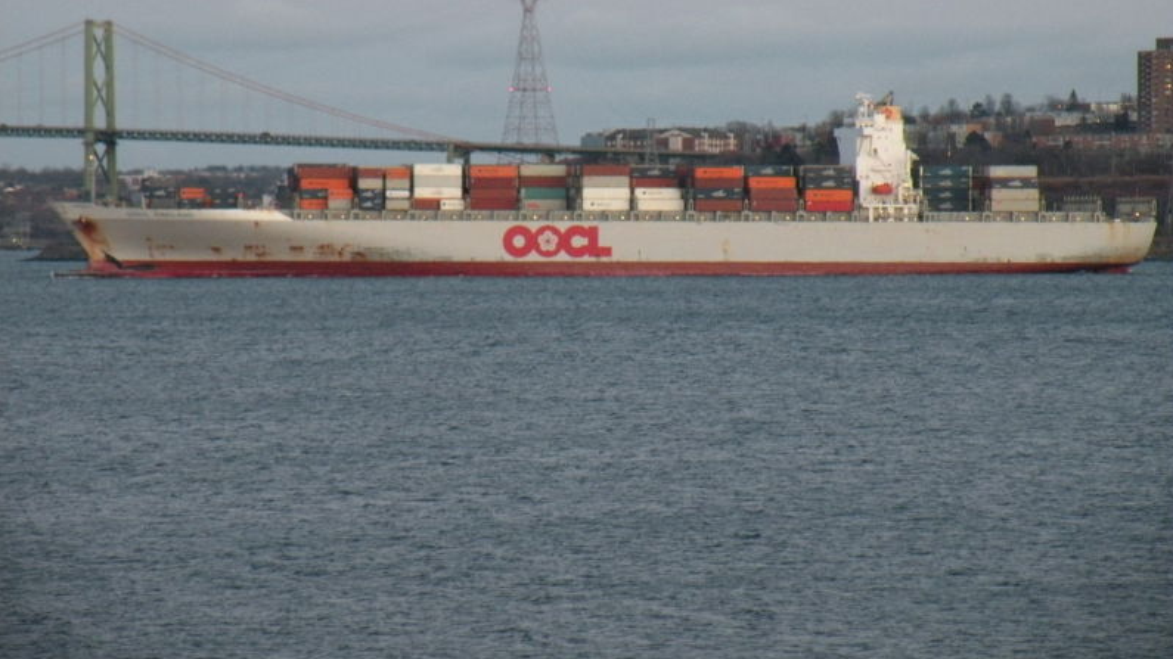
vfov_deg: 5.3
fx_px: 7091
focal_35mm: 228
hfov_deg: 9.5
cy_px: 229
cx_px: 589
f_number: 4.5
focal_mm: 36.9
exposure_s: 1/61.2
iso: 400
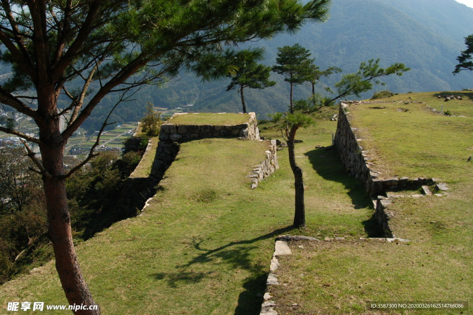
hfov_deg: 53.2
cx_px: 236
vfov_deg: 36.8
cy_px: 158
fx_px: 473
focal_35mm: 36
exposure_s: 1/320
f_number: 9
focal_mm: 24
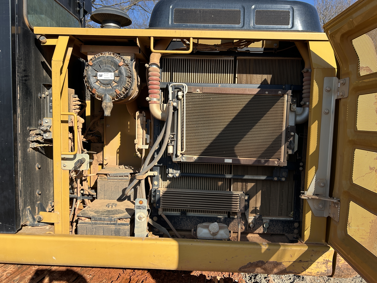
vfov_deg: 53.1
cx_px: 188
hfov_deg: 67.3
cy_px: 142
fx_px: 283
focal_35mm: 26
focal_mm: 5.7
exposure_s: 1/2299
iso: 50
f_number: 1.5
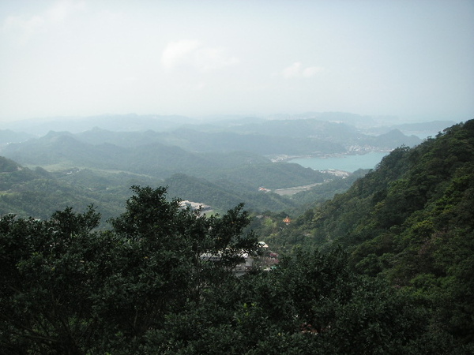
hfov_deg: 49.0
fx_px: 520
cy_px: 178
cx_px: 237
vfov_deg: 37.7
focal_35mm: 38
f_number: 3.3
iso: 50
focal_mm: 6.3
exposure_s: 1/500
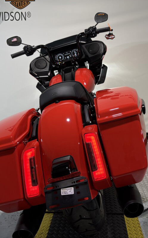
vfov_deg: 52.7
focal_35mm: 37
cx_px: 83
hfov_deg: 34.4
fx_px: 239
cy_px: 119
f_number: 1.6
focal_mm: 5.96
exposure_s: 1/120
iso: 40
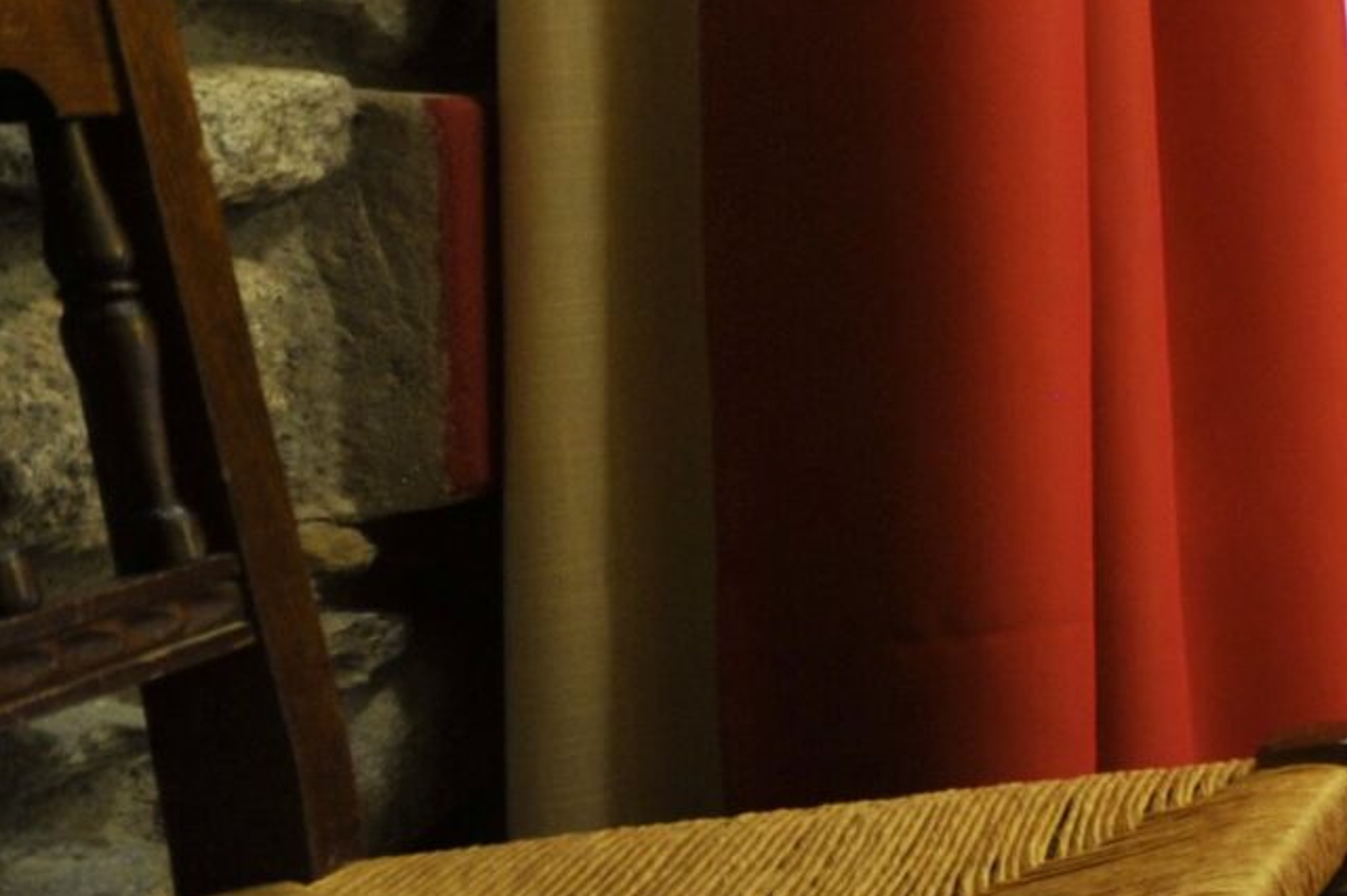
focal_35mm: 48
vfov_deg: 28.0
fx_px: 1795
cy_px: 460
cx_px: 2524
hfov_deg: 21.3
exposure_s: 1/10
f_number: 4.5
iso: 800
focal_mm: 12
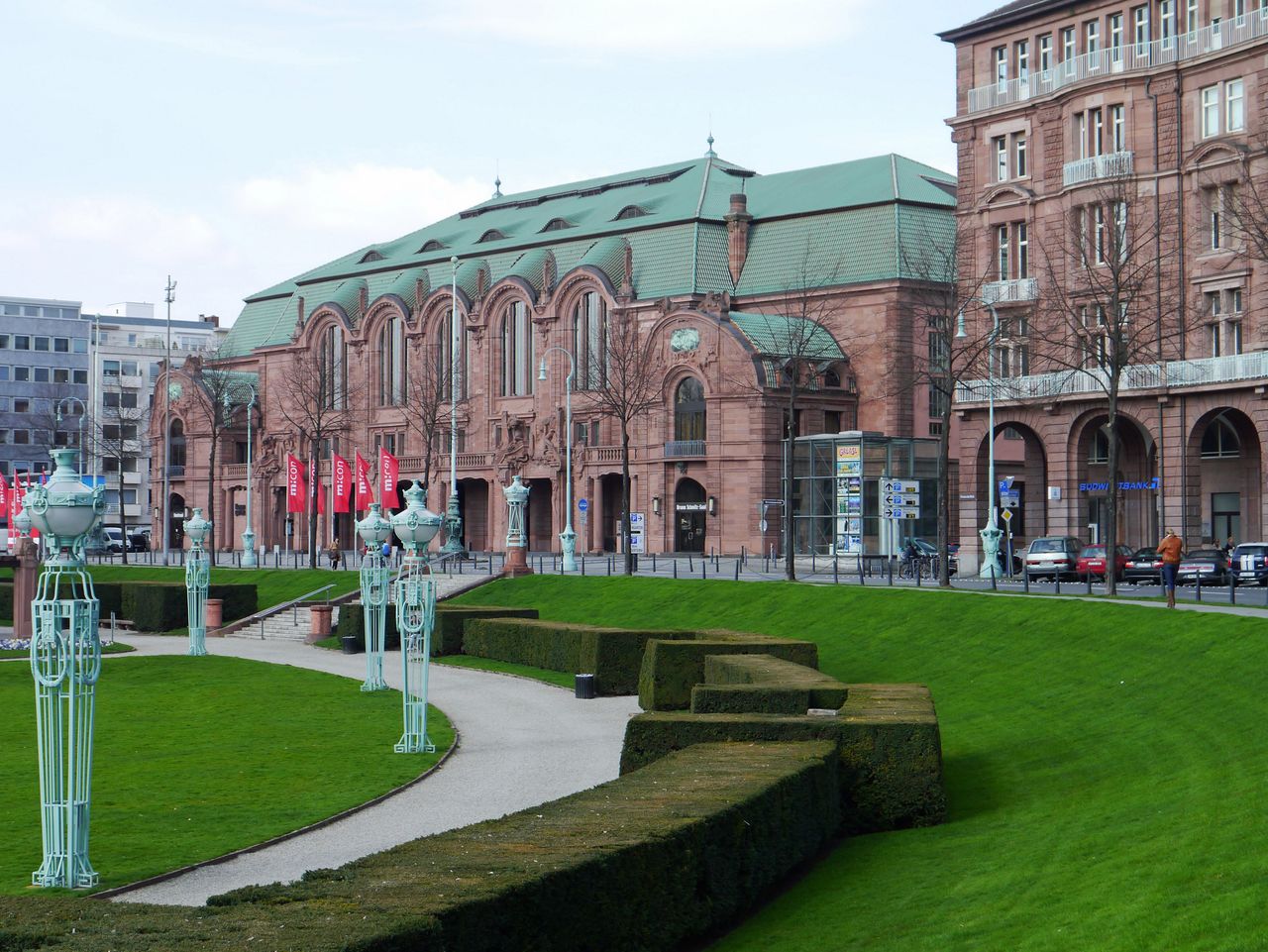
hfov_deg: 34.3
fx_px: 2052
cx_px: 634
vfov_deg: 26.1
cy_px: 476
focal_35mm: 56
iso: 160
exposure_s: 1/200
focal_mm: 28
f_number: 7.1
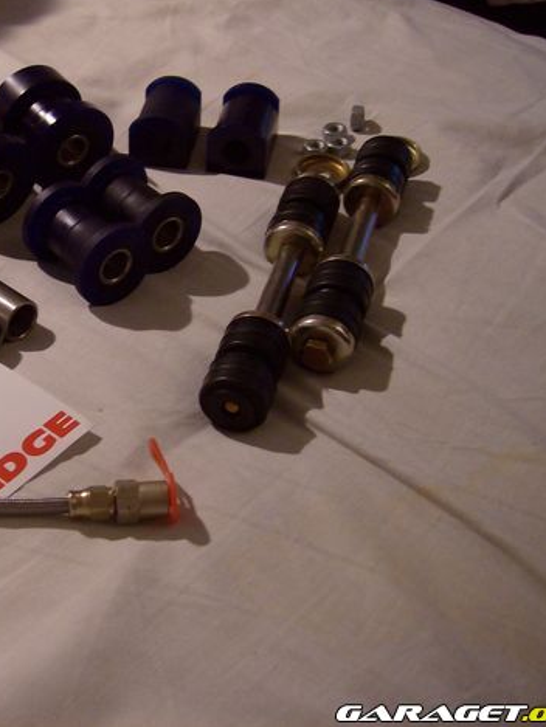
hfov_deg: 29.0
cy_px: 359
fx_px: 1030
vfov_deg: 38.9
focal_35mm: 49
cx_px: 105
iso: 200
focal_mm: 6
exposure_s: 1/3.9
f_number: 2.8
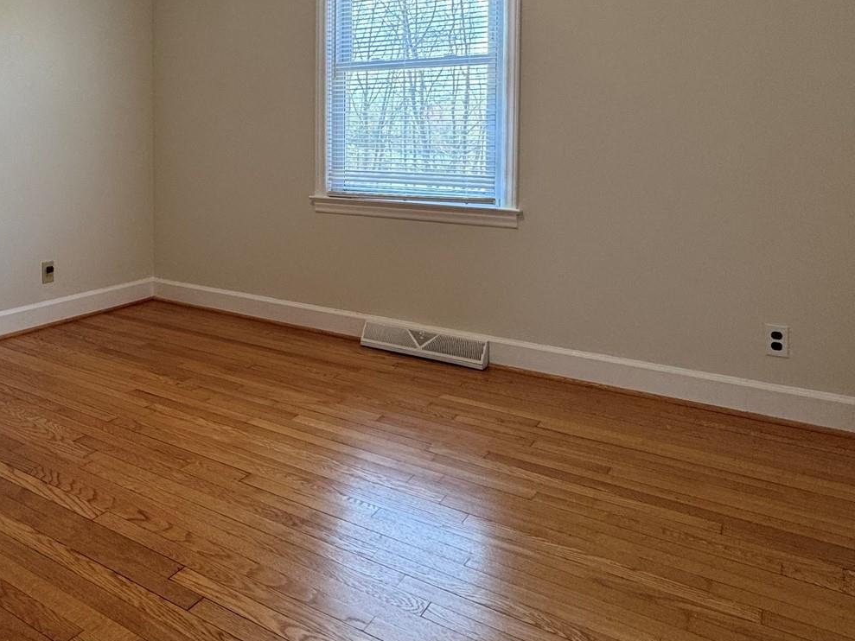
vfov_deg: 46.6
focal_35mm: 29
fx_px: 716
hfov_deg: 60.3
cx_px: 288
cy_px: 163
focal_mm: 2.22
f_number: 2.2
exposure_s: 1/120
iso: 100
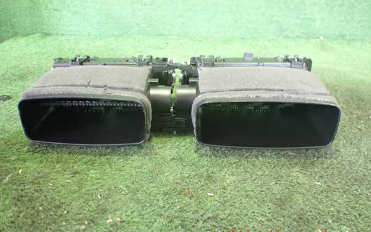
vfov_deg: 39.4
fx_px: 324
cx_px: 186
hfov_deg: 59.6
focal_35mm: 32
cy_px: 104
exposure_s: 1/30
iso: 1250
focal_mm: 5.4
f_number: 2.3
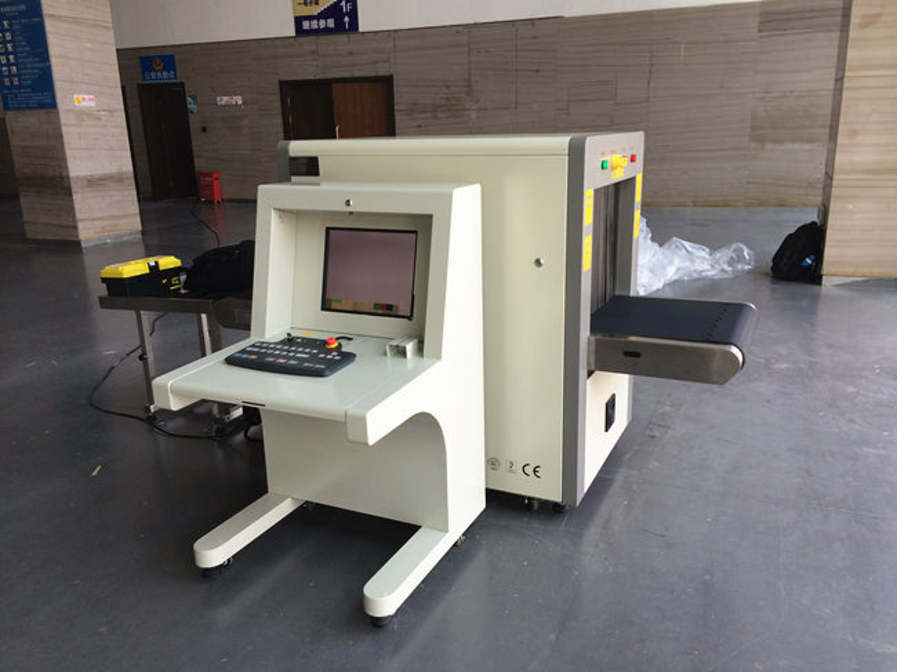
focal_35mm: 29
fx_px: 751
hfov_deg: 61.7
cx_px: 448
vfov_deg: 48.2
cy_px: 336
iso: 32
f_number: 2.2
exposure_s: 1/103
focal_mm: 4.15
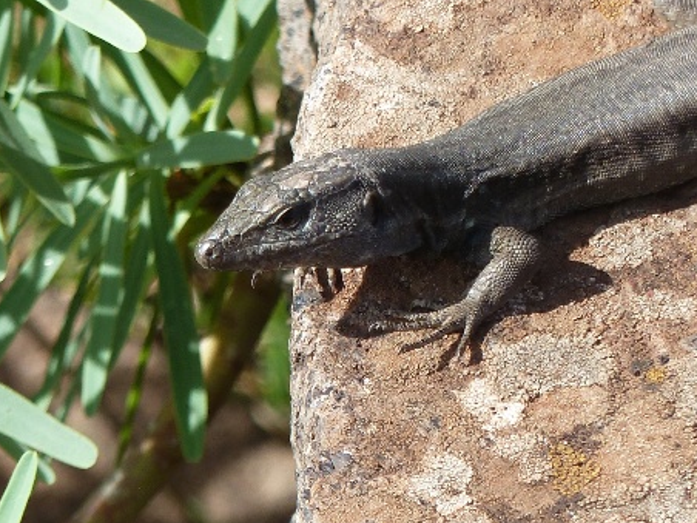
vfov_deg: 2.2
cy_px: 265
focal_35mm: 662
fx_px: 13330
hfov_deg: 3.0
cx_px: 361
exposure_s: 1/200
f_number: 4.9
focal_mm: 49.2
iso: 80
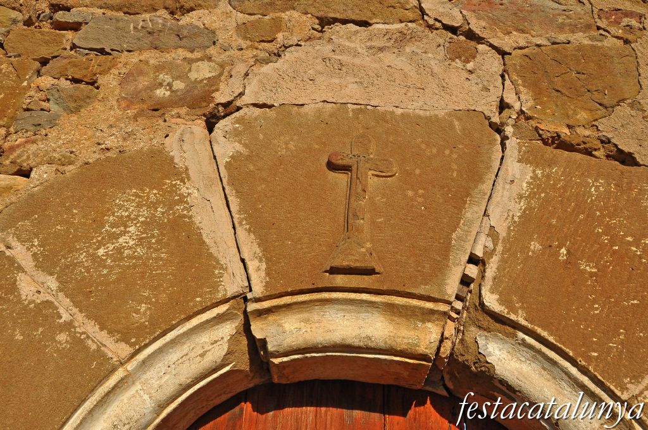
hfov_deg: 53.2
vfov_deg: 36.8
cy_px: 215
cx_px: 324
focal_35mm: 36
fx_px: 647
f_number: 11
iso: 500
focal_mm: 24
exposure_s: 1/500
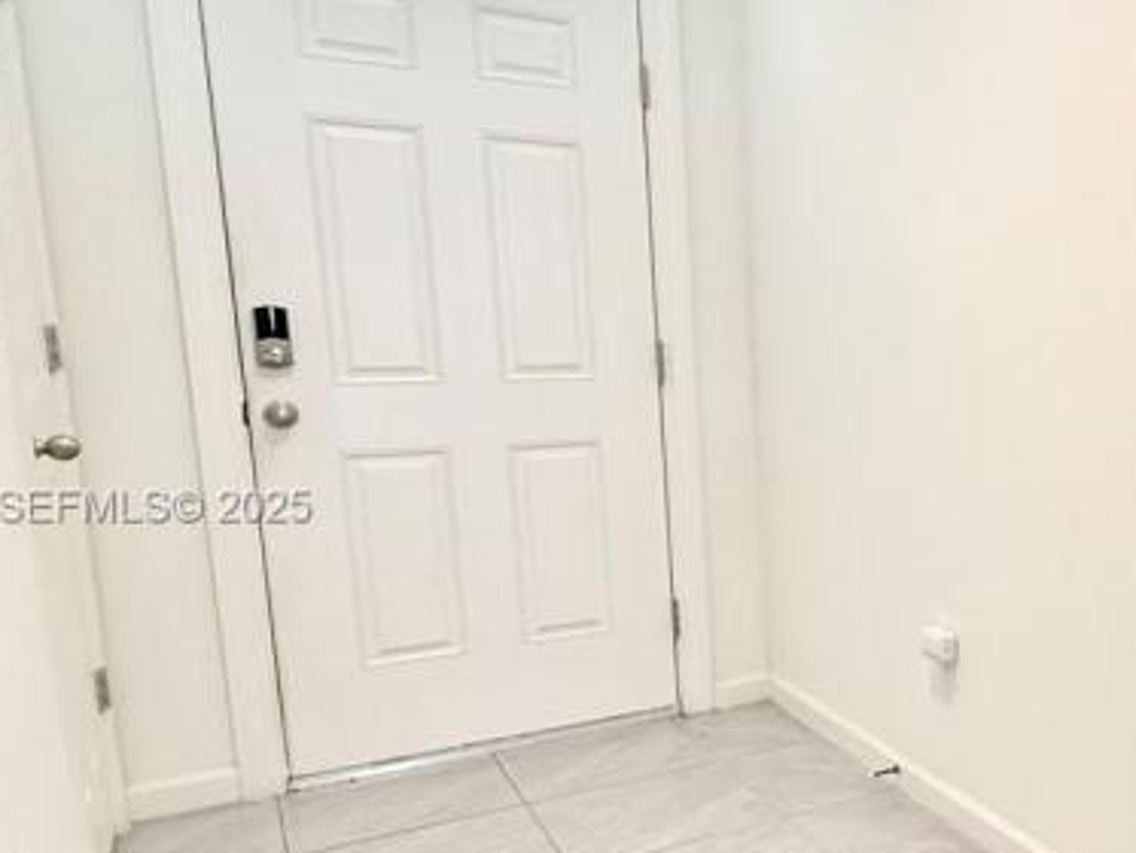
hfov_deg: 42.3
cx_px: 1203
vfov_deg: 39.5
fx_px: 1182
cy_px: 509
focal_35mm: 36
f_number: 2.2
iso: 320
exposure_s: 1/120
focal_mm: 2.22
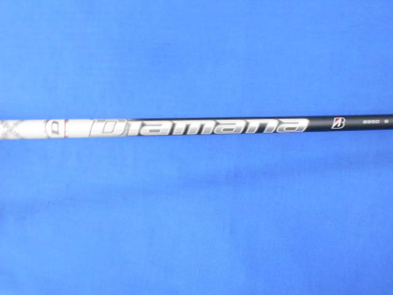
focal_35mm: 26
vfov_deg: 53.1
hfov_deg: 67.3
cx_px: 196
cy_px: 148
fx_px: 295
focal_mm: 4.6
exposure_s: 1/30
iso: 280
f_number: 3.2
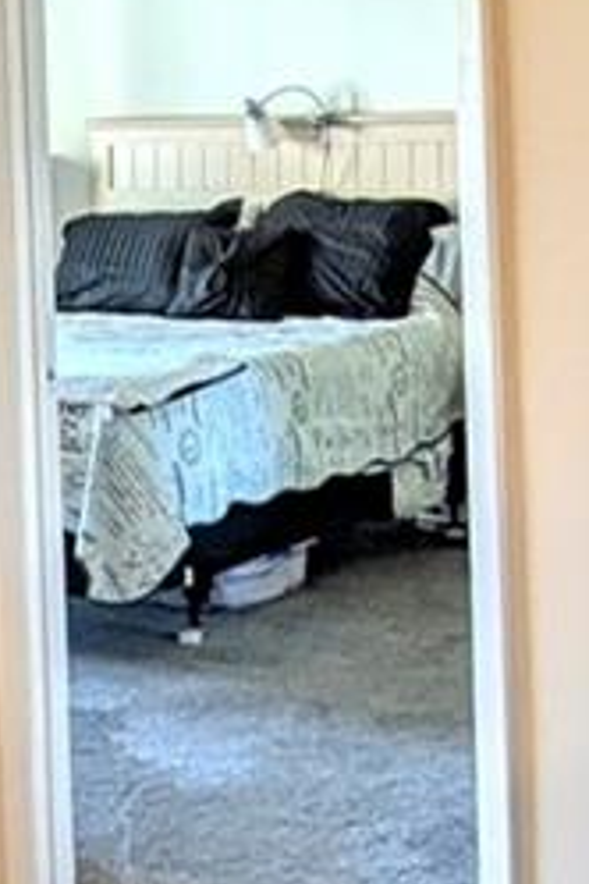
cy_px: 149
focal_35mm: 80
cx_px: -67
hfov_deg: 16.5
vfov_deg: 24.9
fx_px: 1963
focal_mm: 2.02
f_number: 1.7
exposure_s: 1/120
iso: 57
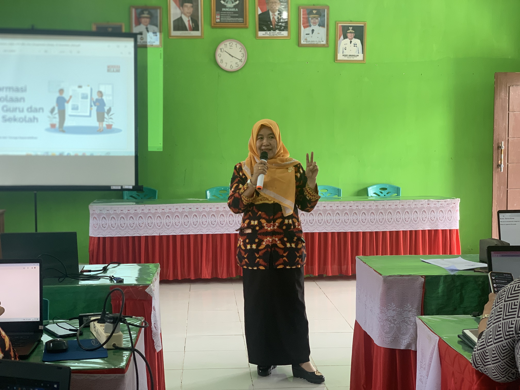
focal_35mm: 52
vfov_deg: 28.0
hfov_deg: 36.8
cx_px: 260
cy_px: 195
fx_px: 781
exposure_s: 1/60
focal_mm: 6
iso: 100
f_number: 2.4
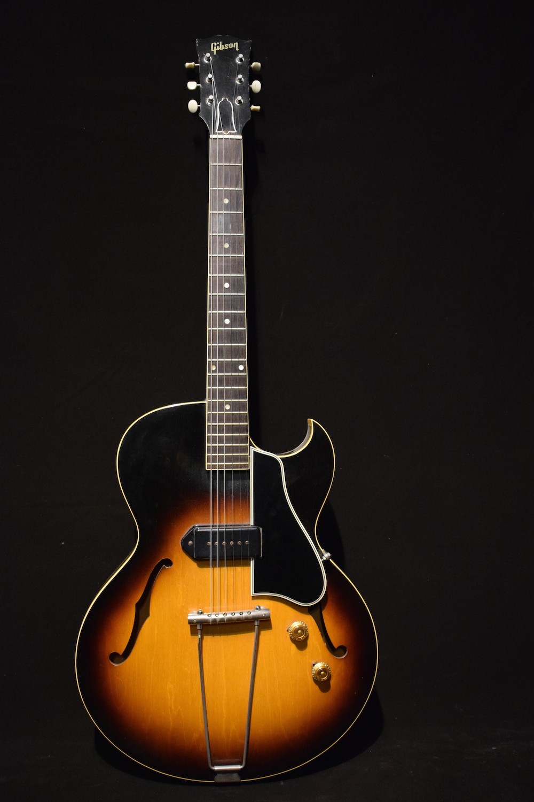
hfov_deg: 35.5
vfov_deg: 51.3
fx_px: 834
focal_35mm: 38
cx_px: 267
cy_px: 401
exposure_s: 1/30
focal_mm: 25
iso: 3200
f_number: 4
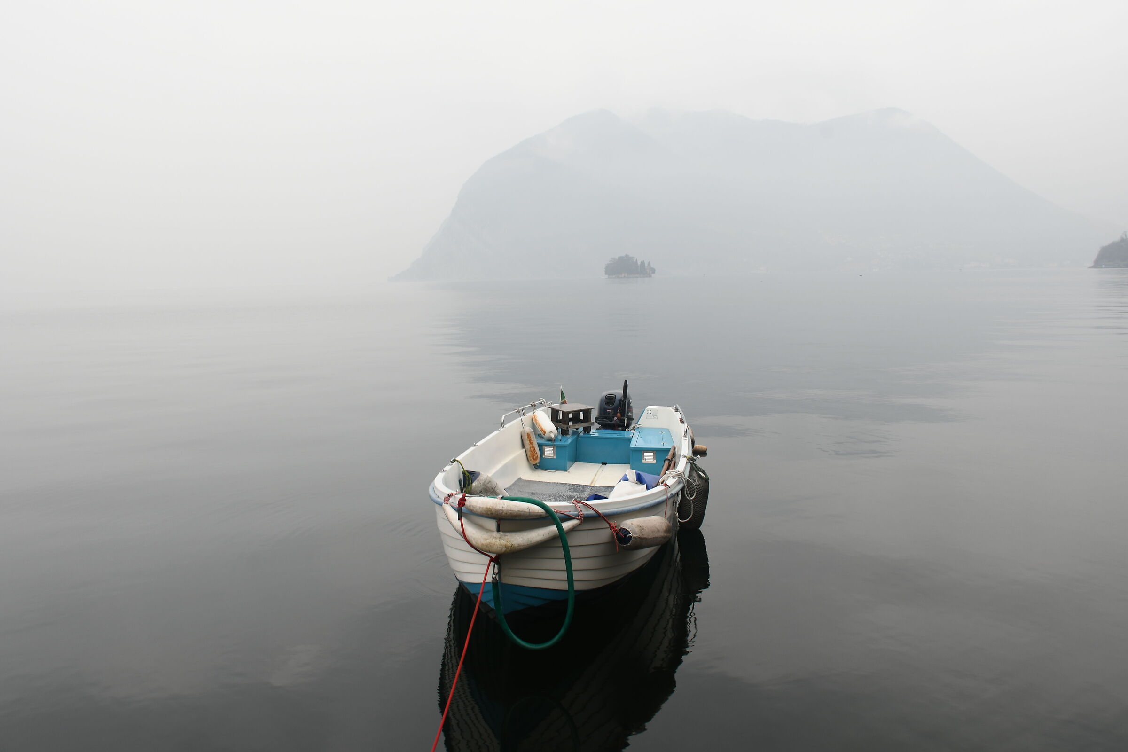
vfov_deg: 47.9
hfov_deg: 67.4
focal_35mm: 27
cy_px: 376
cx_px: 564
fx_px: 846
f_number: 10
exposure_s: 1/30
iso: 100
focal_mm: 18
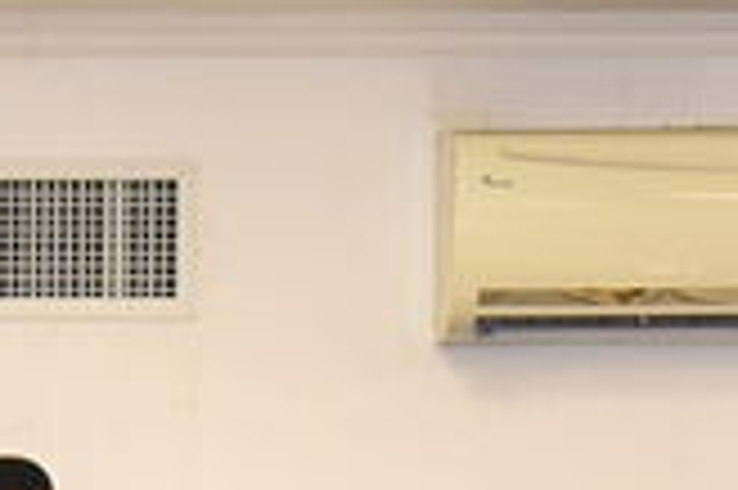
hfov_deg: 7.1
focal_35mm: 287
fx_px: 5878
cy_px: 1270
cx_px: -122
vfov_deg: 4.6
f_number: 5.6
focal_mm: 46
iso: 1600
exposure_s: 1/160
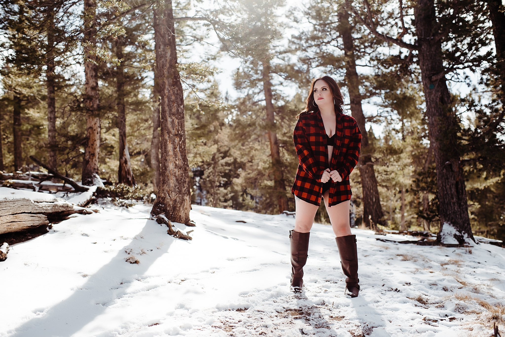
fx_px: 491
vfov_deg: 37.9
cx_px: 252
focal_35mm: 35
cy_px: 168
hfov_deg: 54.4
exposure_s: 1/1600
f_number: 2.8
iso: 100
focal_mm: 35
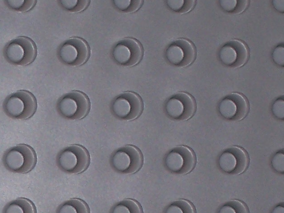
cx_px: -196
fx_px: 3388
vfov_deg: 3.6
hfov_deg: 4.8
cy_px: 344
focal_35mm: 413
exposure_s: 1/90
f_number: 4.6
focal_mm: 16.8
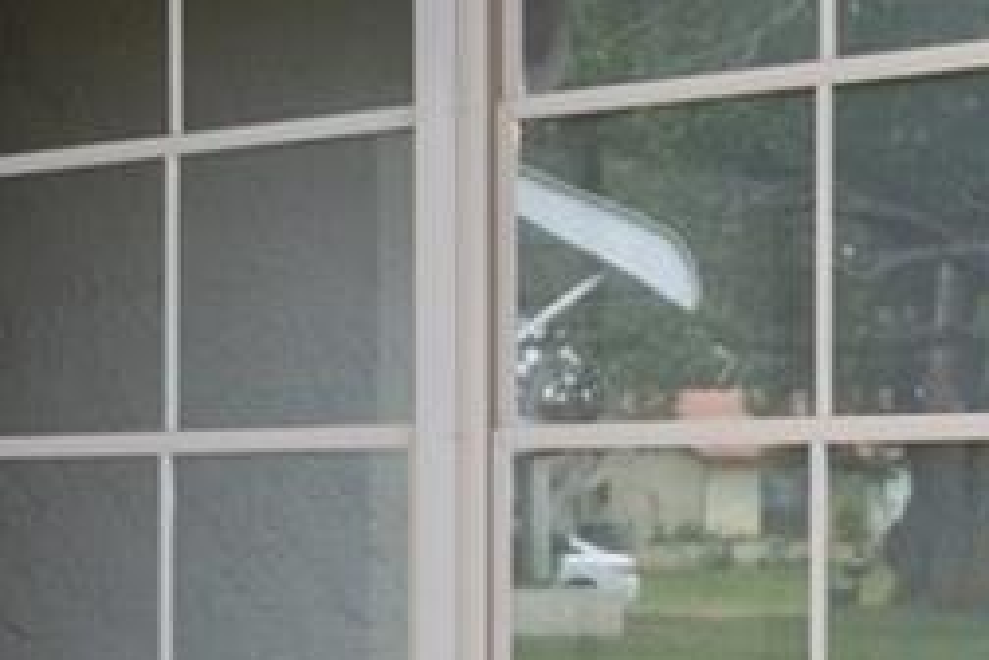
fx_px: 2967
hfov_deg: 17.0
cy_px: 578
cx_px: -534
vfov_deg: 12.6
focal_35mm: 108
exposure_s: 3.2
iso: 320
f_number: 8
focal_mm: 17
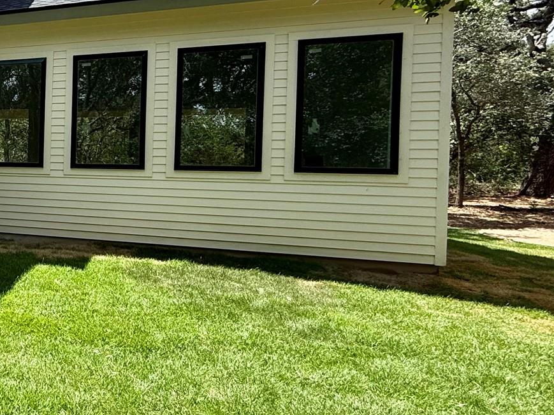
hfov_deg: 40.9
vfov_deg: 42.8
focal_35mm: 33
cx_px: -92
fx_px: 528
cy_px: 173
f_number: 2.2
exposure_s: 1/694
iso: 64
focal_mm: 2.22
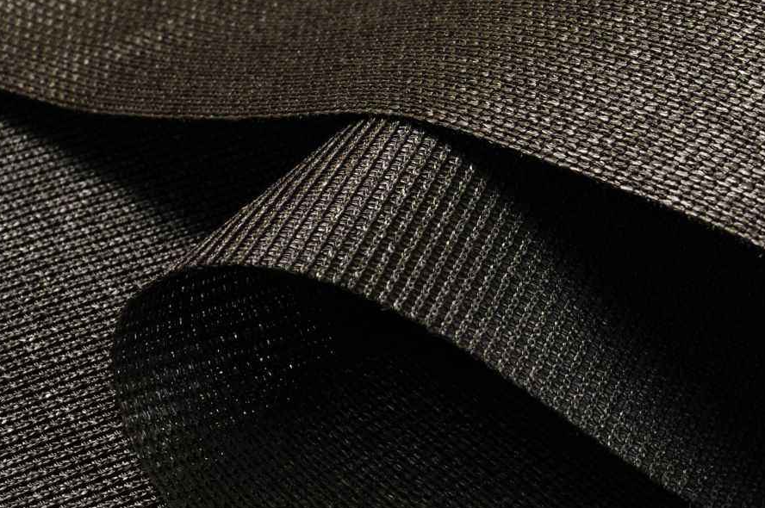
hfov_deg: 7.7
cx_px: 567
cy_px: 322
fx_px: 5643
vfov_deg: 5.2
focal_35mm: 266
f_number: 11
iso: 200
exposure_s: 1/40
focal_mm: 105
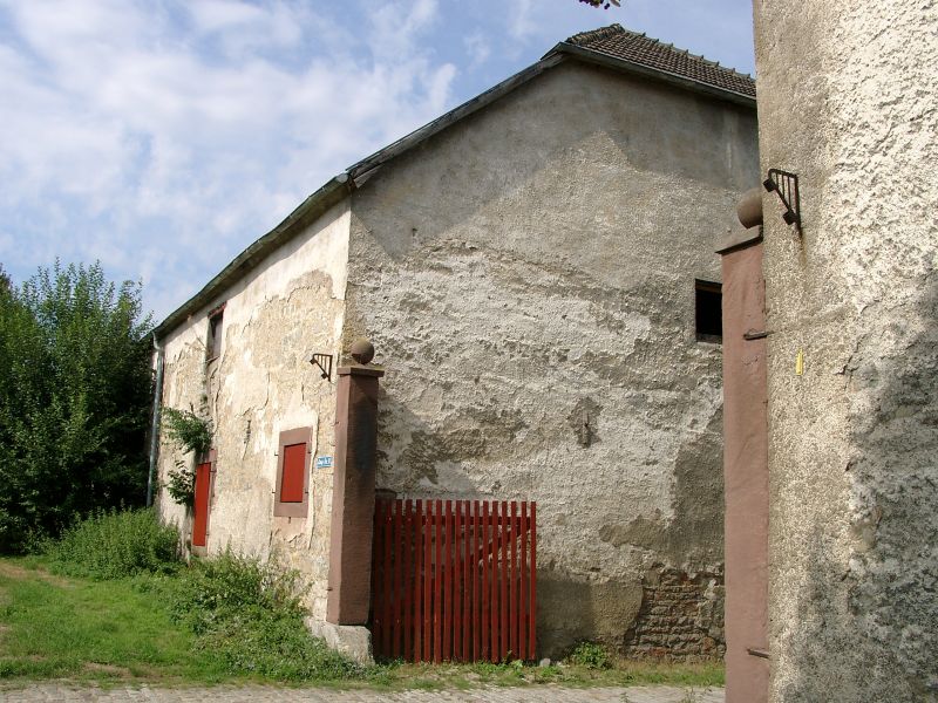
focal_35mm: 34
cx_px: 469
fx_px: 921
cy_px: 352
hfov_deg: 54.0
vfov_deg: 41.8
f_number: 4
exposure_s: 1/842
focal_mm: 7.13
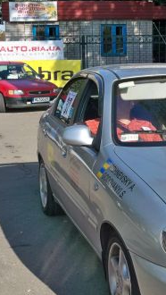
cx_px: 223
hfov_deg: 15.5
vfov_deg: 28.5
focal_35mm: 74
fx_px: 578
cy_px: 181
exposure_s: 1/500
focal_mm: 6.2
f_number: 3.5
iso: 80
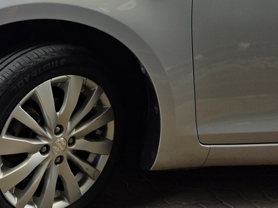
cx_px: 22
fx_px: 401
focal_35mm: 50
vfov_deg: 29.1
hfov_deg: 35.7
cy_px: 95
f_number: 1.7
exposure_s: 1/359
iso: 40
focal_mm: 6.25
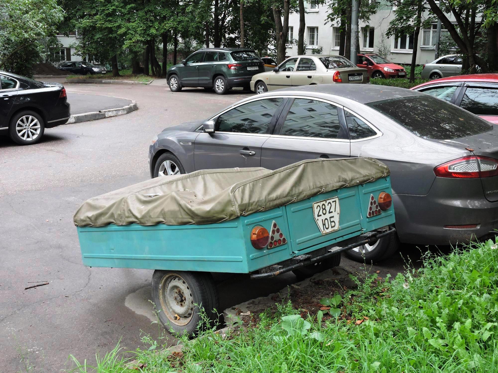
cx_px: 249
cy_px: 186
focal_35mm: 45
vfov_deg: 32.2
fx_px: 647
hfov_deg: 42.1
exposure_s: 1/30
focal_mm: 8.1
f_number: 4
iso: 160
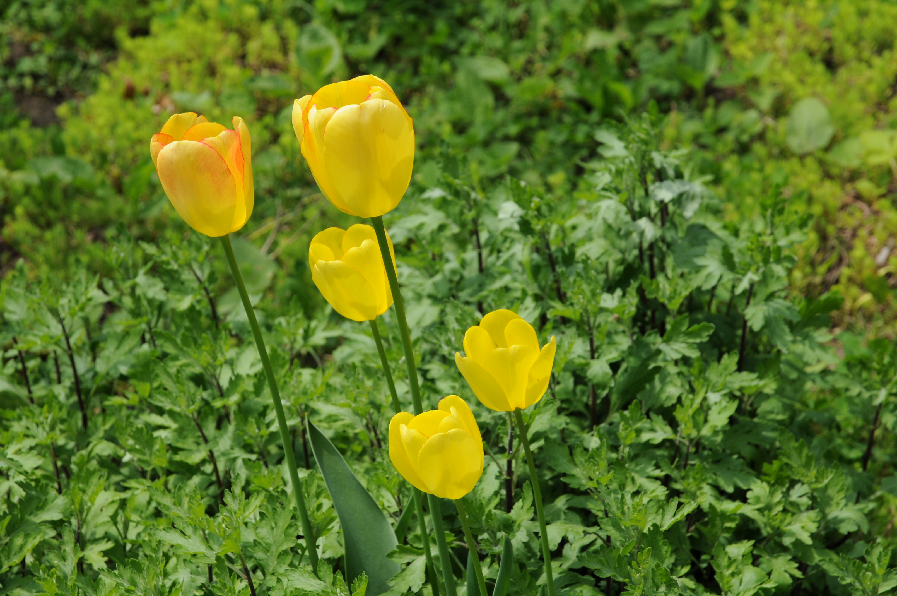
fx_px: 3173
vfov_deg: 10.7
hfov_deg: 16.1
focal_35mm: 128
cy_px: 298
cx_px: 448
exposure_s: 1/320
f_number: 9
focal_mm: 85
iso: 200
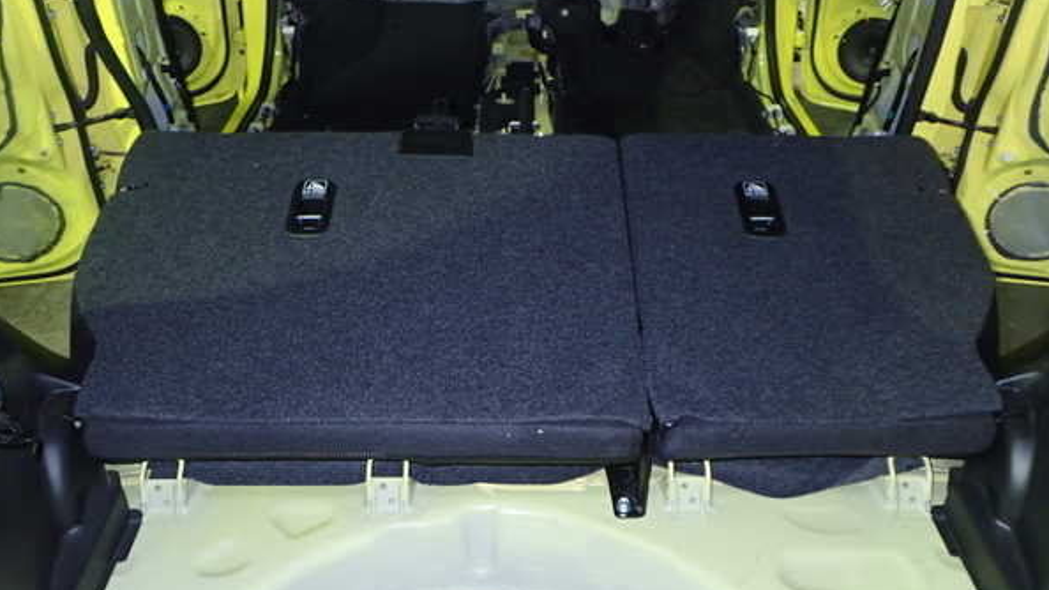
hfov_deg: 59.5
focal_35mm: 33
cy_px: 290
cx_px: 523
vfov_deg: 35.6
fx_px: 918
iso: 500
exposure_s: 1/30
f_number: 2.3
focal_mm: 5.5
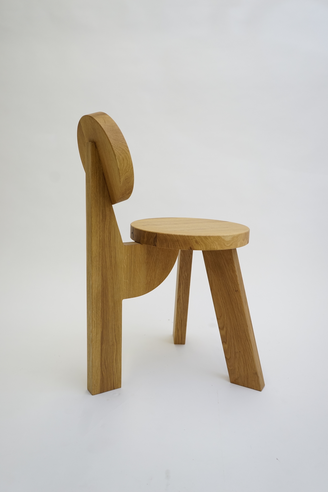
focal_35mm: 30
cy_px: 246
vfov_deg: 61.9
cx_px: 164
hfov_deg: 43.6
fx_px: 410
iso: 800
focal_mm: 30
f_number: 4
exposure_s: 1/160
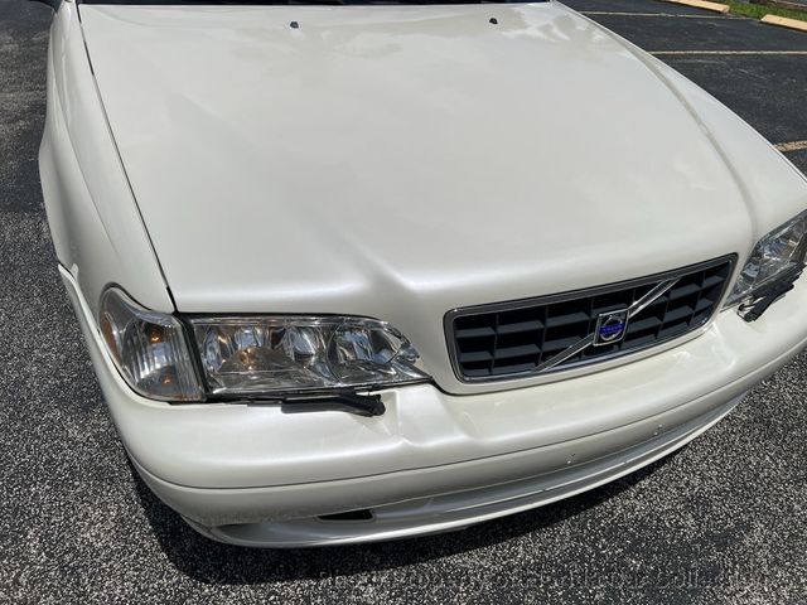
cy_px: 302
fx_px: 606
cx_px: 404
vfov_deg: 53.1
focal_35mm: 26
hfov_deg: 67.3
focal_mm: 5.7
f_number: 1.5
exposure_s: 1/16393
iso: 32
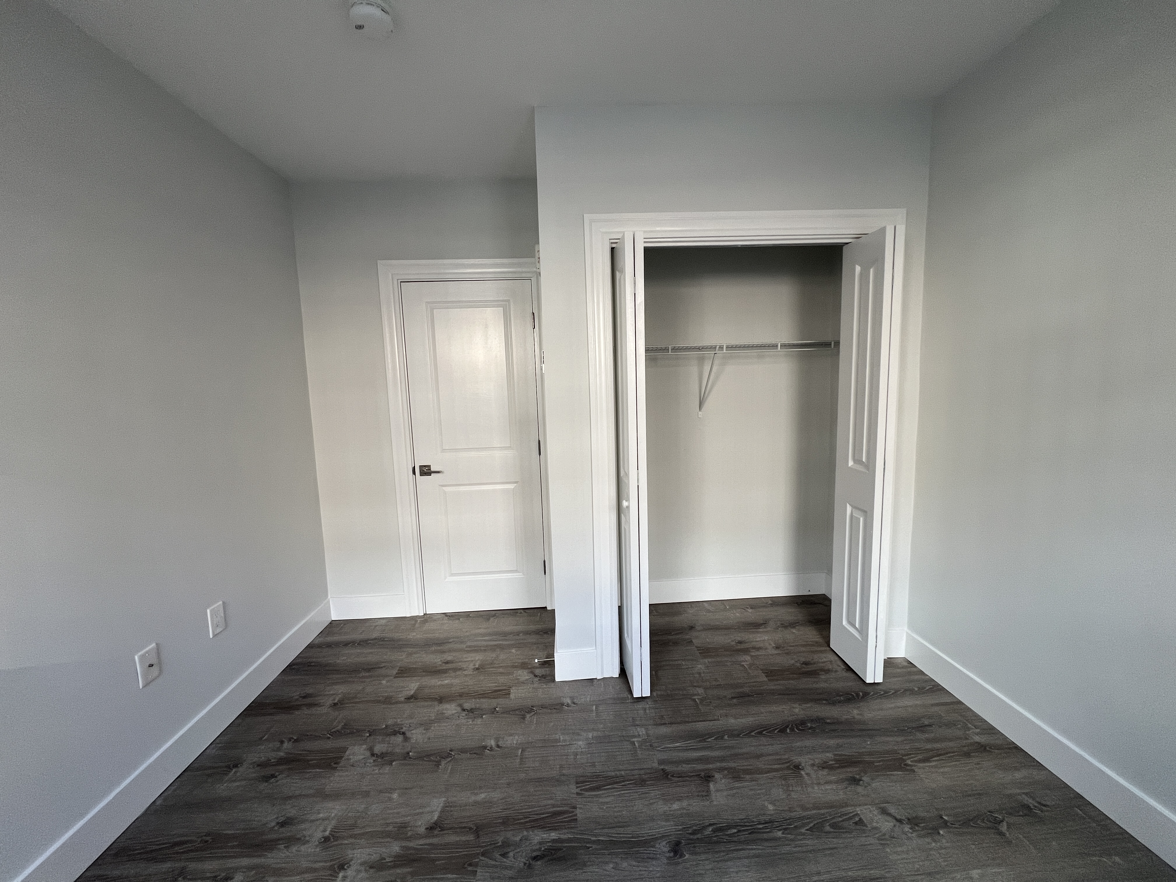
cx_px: 588
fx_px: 442
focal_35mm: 13
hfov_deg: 106.2
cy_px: 441
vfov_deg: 89.9
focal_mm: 1.57
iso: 100
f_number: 1.8
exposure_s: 1/99
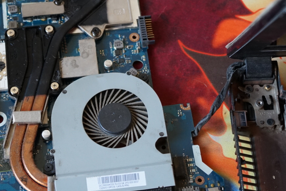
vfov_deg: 16.3
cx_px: 154
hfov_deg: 24.2
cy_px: 123
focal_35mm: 84
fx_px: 668
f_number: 3.5
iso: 1000
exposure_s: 1/60
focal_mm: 30
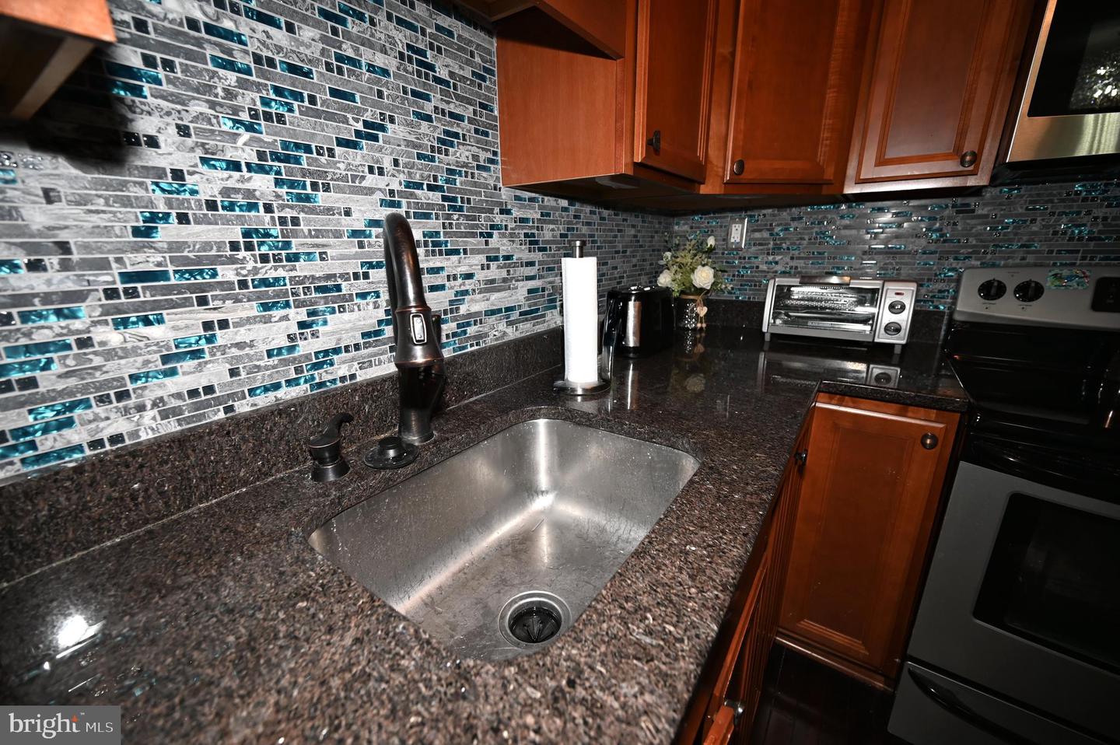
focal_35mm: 14
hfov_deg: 104.3
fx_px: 435
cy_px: 372
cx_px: 560
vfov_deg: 81.1
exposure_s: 1/200
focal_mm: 14
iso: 500
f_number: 4
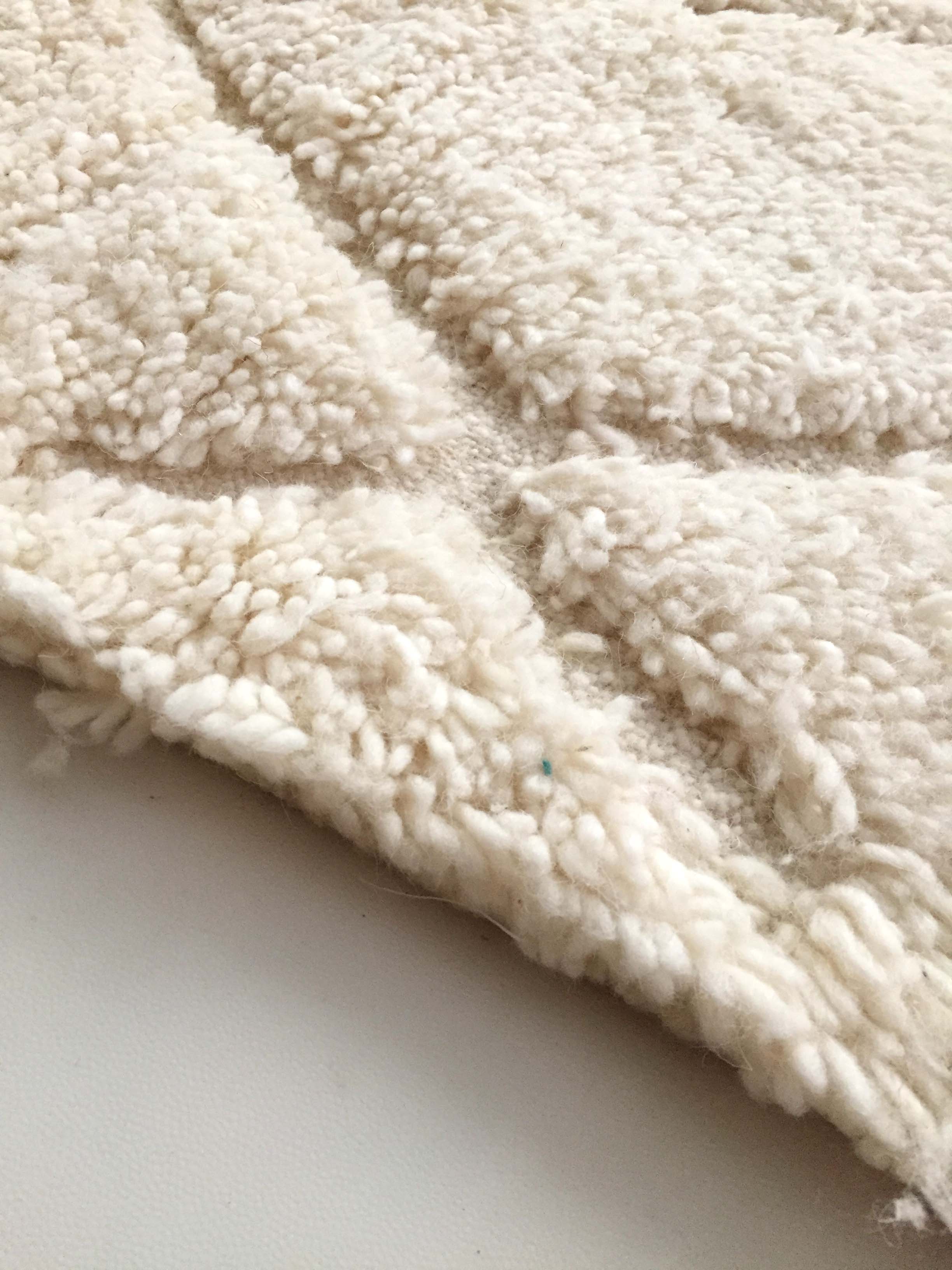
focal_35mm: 29
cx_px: 476
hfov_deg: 48.2
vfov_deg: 61.7
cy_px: 635
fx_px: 1063
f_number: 2.2
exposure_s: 1/33
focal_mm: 4.15
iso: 200
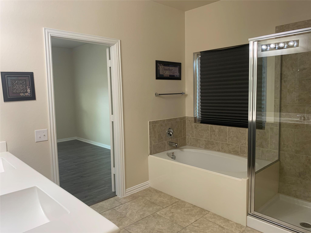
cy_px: 116
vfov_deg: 53.1
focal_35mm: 26
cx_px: 156
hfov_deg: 67.3
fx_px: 234
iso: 100
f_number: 1.8
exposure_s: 1/60
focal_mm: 4.25
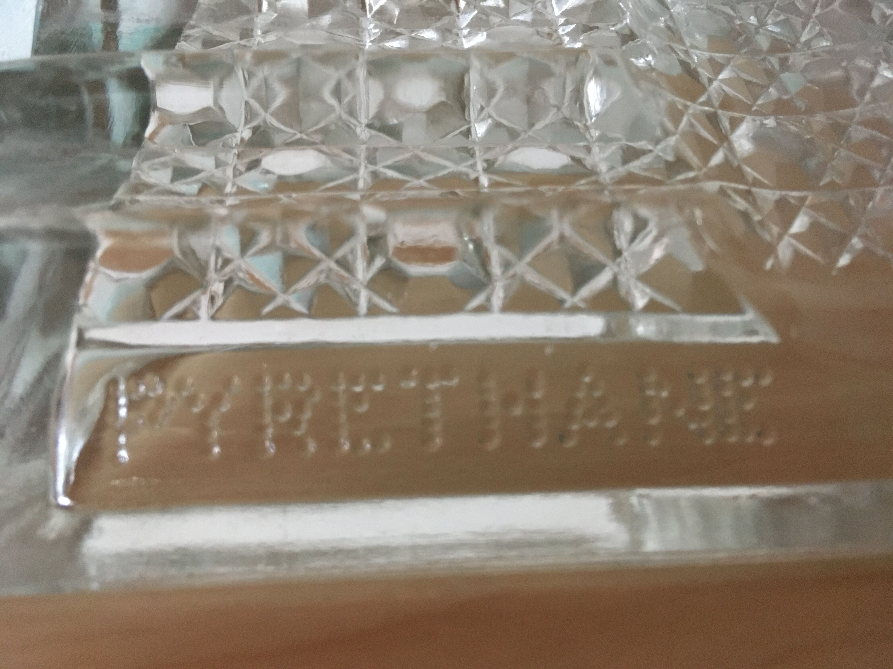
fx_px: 748
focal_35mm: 29
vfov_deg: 48.2
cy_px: 334
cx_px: 446
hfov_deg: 61.7
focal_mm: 4.15
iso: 250
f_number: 2.2
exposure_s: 1/17
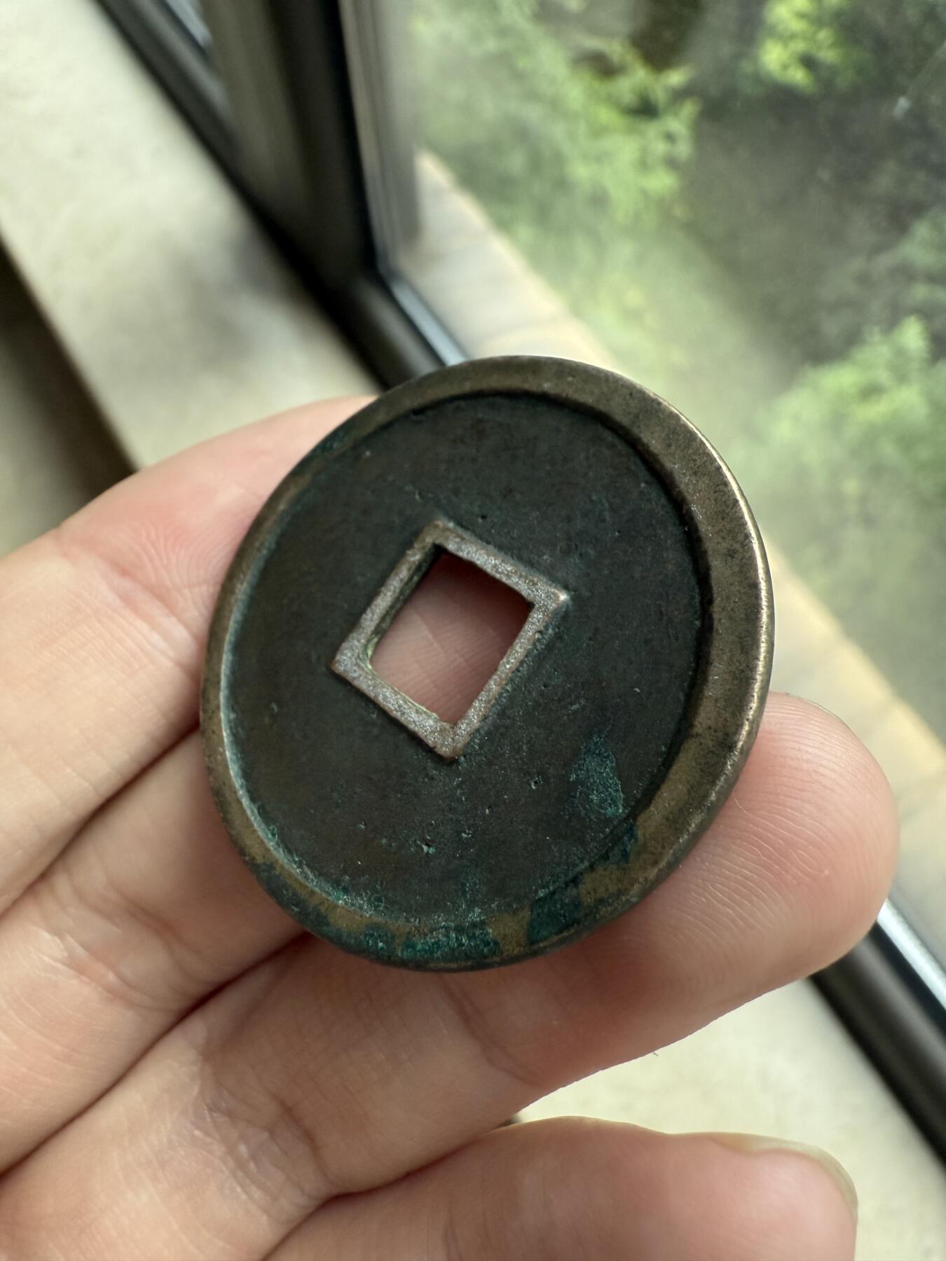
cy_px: 630
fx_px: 875
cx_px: 473
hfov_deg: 56.8
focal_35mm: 24
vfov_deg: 71.6
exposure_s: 1/91
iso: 400
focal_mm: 2.22
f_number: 2.2
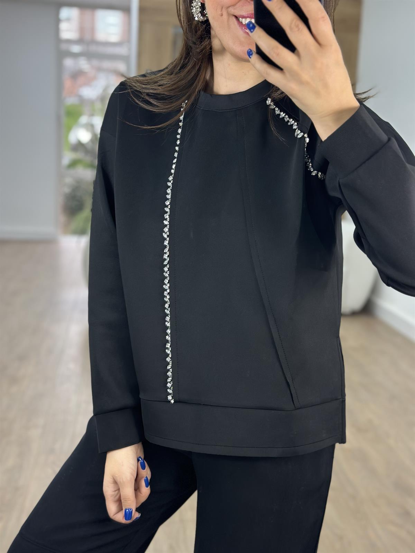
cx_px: 208
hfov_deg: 30.3
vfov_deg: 39.7
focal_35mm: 48
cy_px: 276
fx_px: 767
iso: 160
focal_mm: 6.86
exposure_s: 1/100
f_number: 1.78
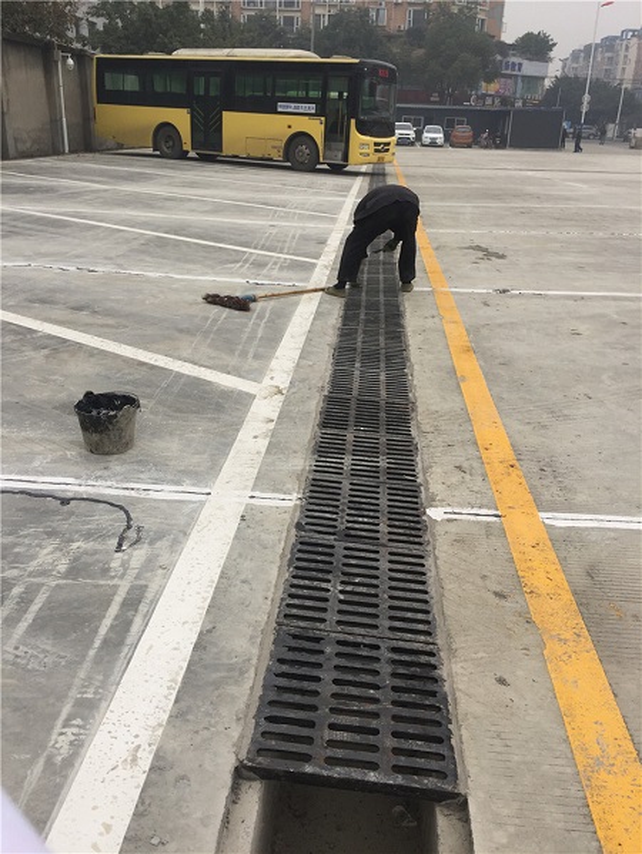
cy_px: 427
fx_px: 716
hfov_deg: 48.3
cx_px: 321
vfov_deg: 61.6
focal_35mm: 29
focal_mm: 4.15
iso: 32
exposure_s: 1/942
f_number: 2.2
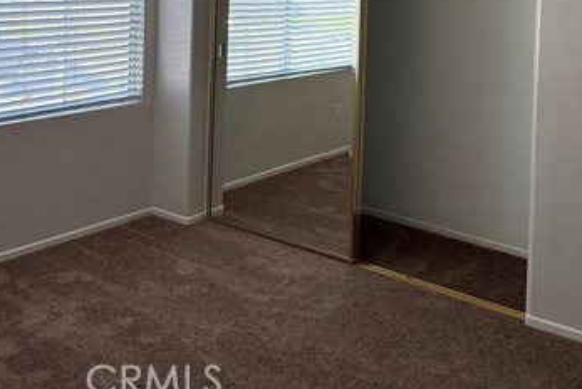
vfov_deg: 27.6
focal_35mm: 46
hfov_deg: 42.0
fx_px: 744
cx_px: 396
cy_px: 2
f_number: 1.78
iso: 160
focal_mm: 6.76
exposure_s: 1/211
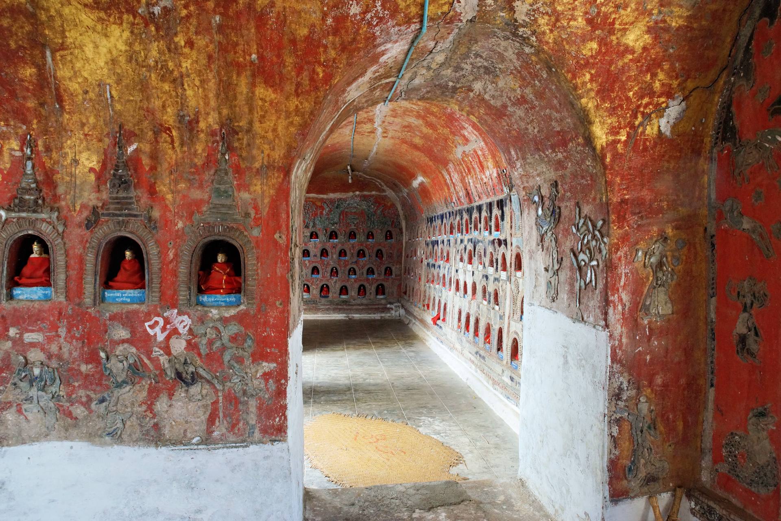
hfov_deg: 73.7
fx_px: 521
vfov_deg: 53.1
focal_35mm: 24
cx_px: 390
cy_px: 260
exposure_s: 1/50
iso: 1600
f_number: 8
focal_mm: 24
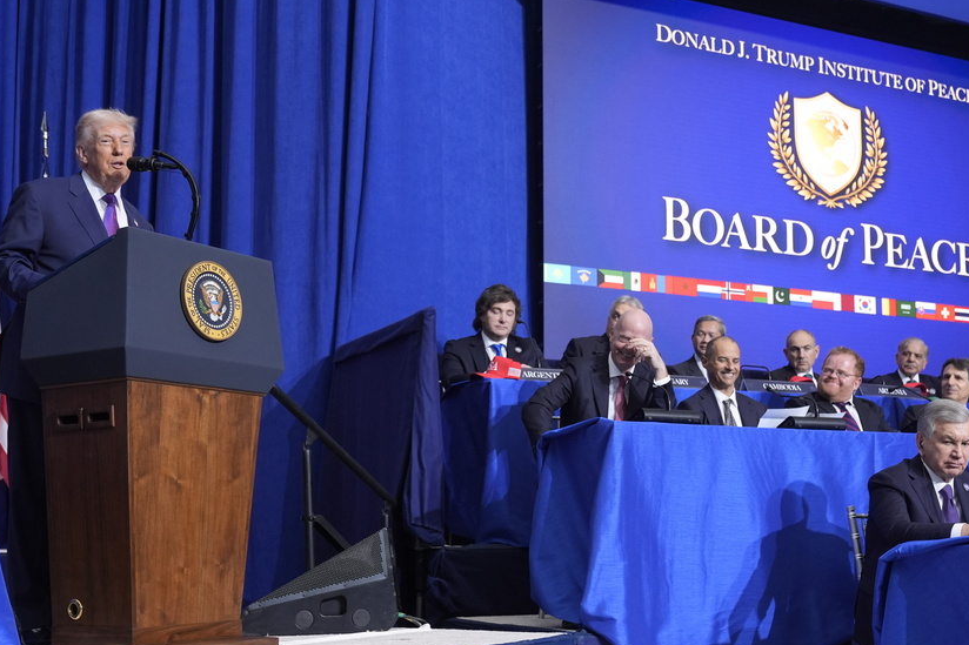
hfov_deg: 42.7
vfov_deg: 29.2
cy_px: 386
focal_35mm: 46
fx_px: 1238
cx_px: 512
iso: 2000
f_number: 4
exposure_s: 1/400
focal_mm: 37
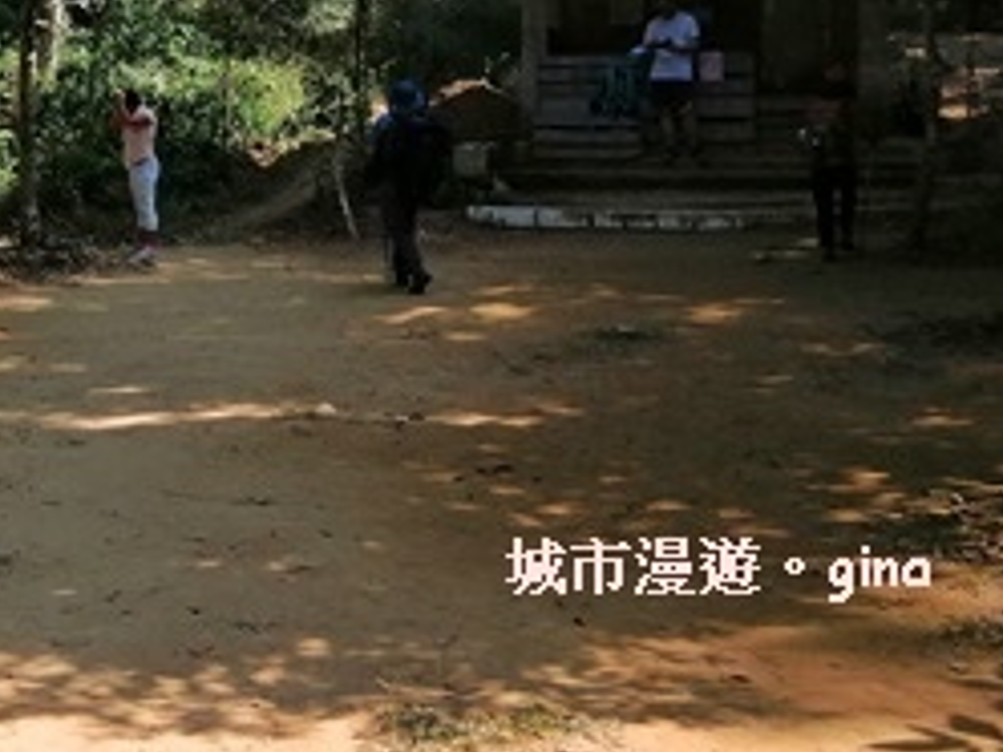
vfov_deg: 22.8
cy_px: 93
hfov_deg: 28.5
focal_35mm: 63
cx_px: -36
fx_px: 1825
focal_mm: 3.81
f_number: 2.2
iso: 100
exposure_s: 1/900
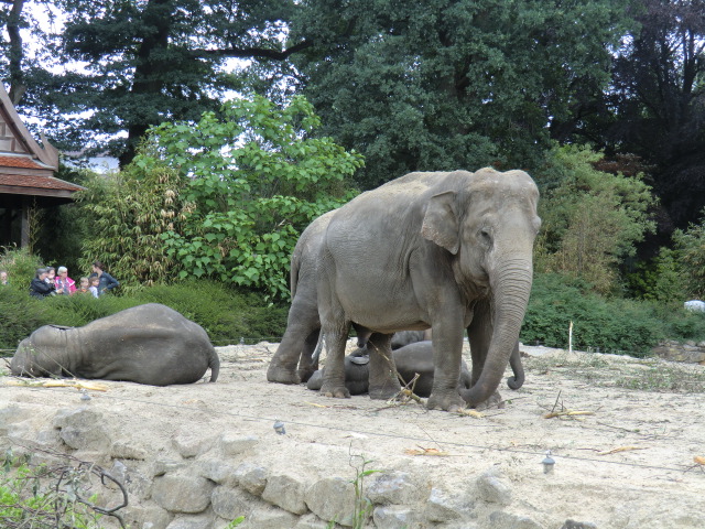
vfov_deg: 26.6
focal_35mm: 55
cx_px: 352
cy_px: 264
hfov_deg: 34.9
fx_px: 1120
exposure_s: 1/100
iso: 64
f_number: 4.2
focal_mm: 9.8
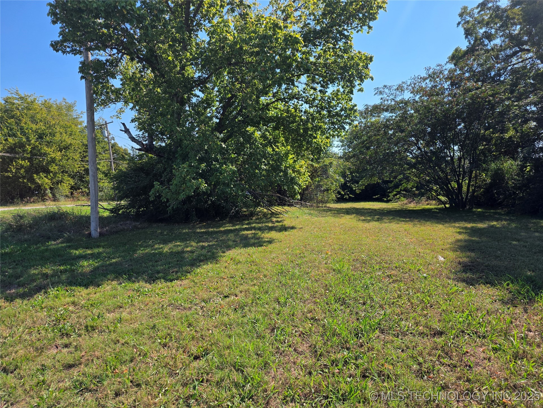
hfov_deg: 73.9
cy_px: 204
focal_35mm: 23
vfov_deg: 58.9
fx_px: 361
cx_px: 272
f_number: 1.7
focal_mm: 6.25
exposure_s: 1/5778
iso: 80
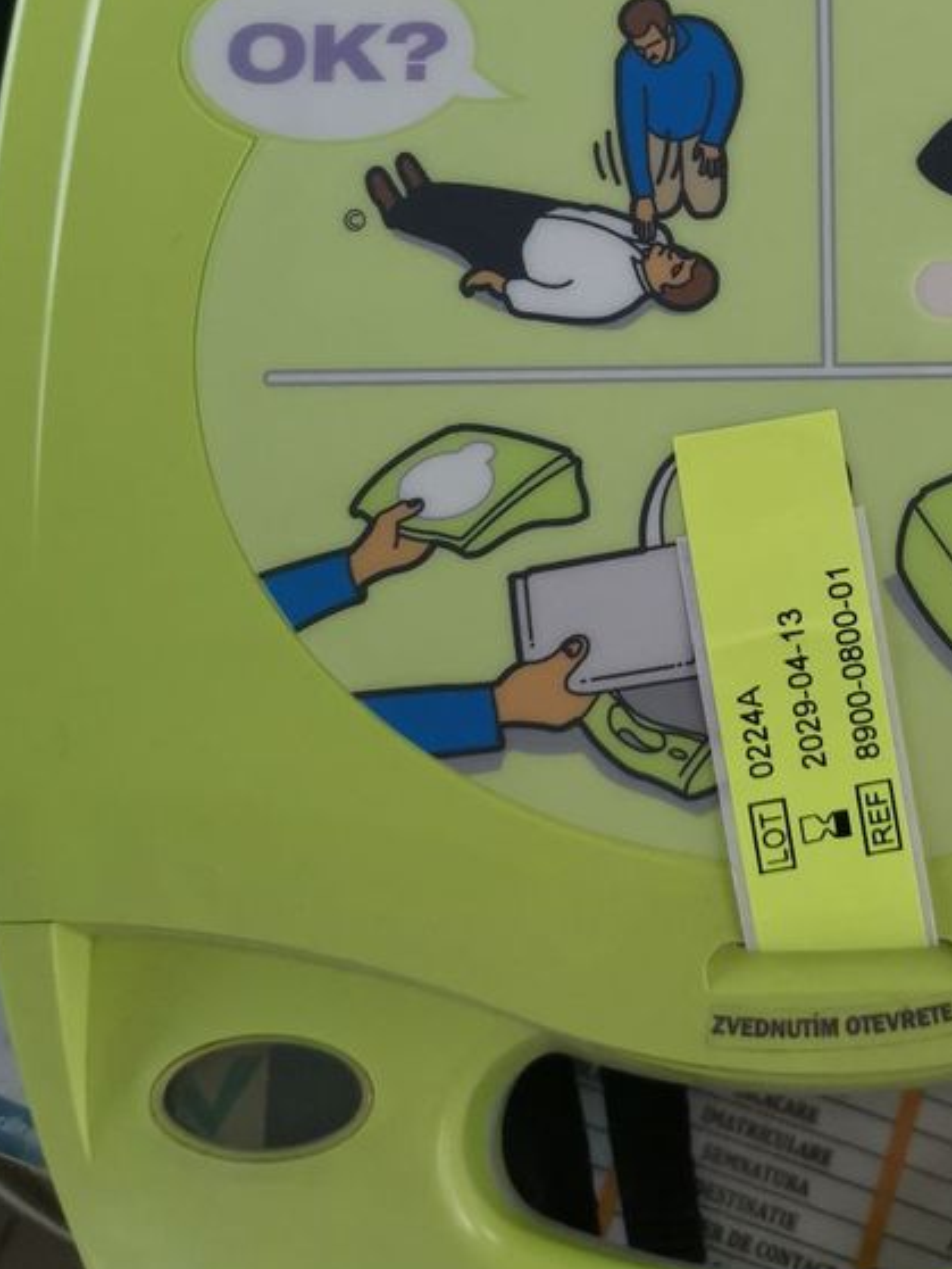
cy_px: 304
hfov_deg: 28.8
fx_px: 1795
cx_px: 813
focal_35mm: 49
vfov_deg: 37.8
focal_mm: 5.58
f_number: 1.8
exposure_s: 1/100
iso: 320
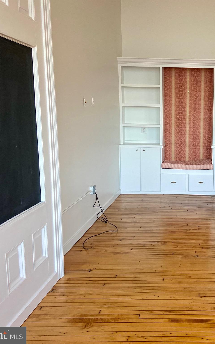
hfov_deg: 32.4
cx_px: 201
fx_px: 347
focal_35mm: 37
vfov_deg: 52.8
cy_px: 172
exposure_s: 1/60
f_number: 1.8
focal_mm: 4.25
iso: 160
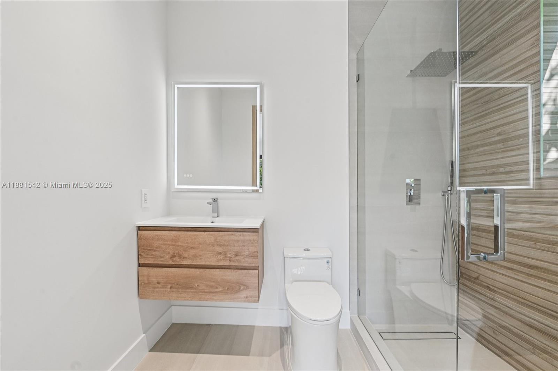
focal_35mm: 14
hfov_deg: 104.3
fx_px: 217
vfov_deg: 81.1
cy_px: 186
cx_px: 279
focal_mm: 14
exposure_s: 1/20
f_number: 8
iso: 100
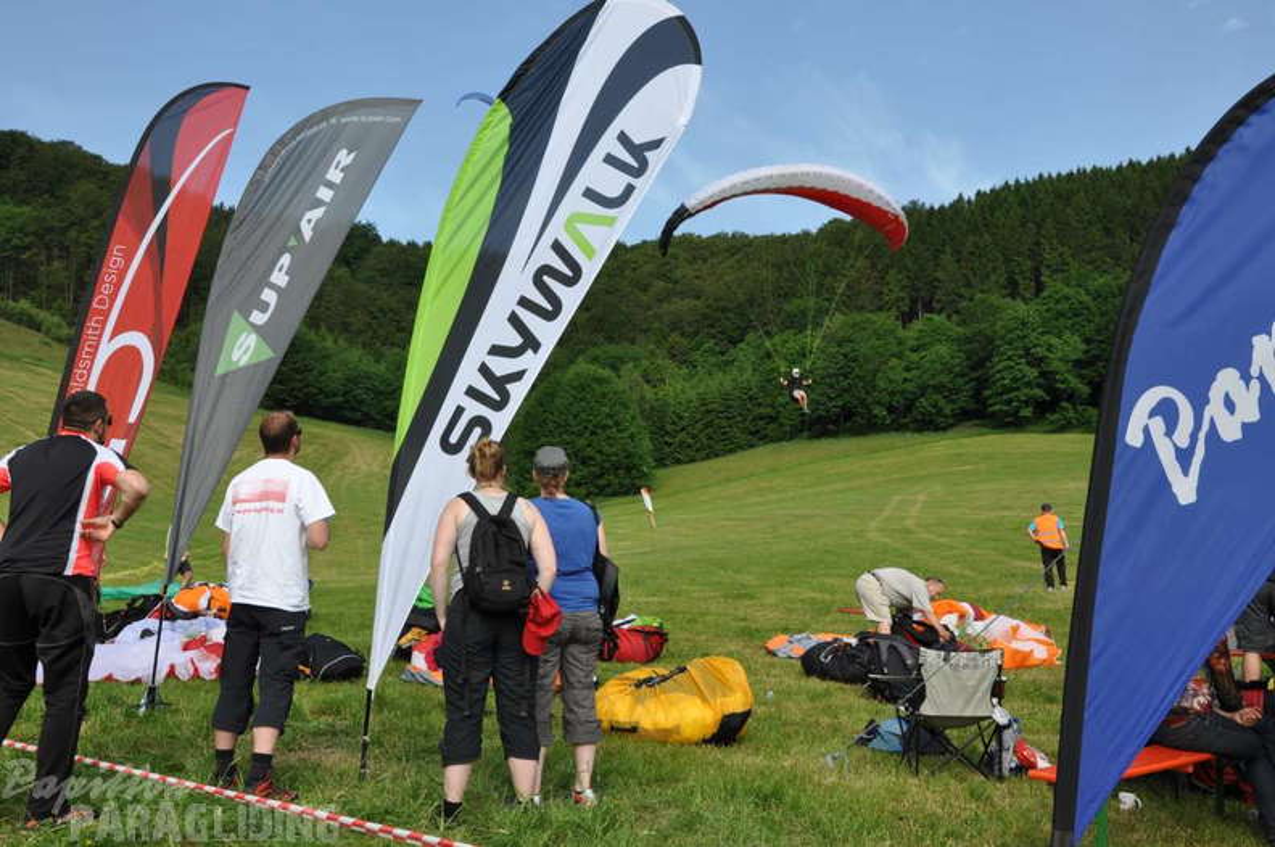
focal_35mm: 38
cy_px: 424
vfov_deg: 35.4
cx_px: 638
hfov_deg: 51.3
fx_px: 1326
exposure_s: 1/160
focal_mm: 25
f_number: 13
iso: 200
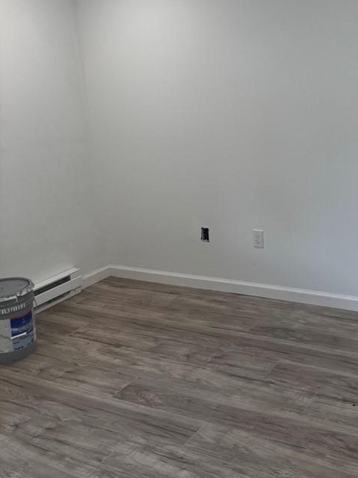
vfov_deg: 44.5
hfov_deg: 33.3
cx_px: 288
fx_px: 580
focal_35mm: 42
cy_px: 188
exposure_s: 1/165
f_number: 1.5
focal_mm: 5.7
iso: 64
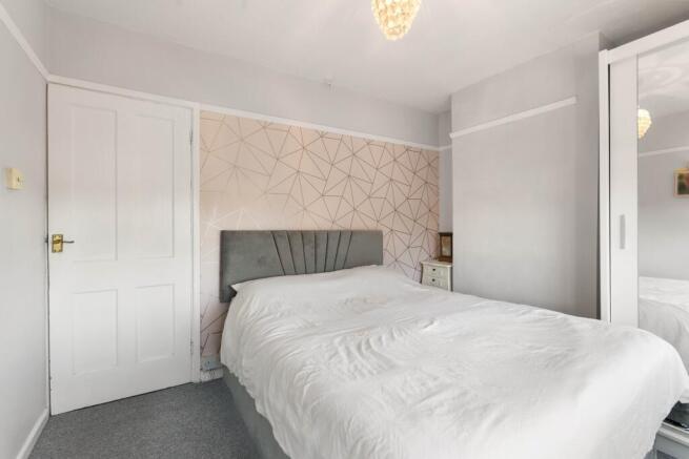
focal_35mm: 16
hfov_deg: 96.7
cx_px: 344
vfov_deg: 73.8
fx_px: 306
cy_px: 230
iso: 320
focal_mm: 16
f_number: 8
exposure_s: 1/1.67
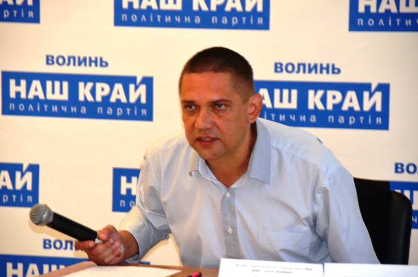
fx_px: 2347
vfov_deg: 6.8
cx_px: 209
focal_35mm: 202
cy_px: 138
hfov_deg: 10.2
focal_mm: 135
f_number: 5.6
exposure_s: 1/60
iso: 2200
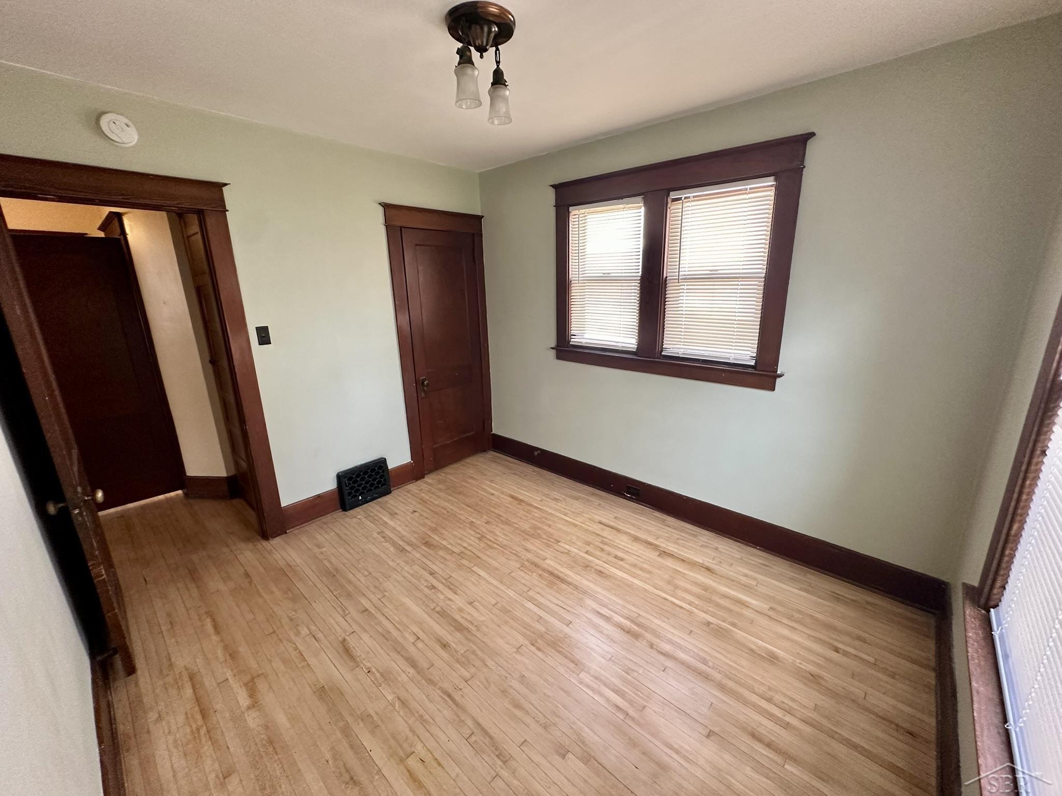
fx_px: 430
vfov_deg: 85.7
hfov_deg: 102.1
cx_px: 531
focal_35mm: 14
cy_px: 398
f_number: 2.2
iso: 250
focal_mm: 2.22
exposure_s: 1/120
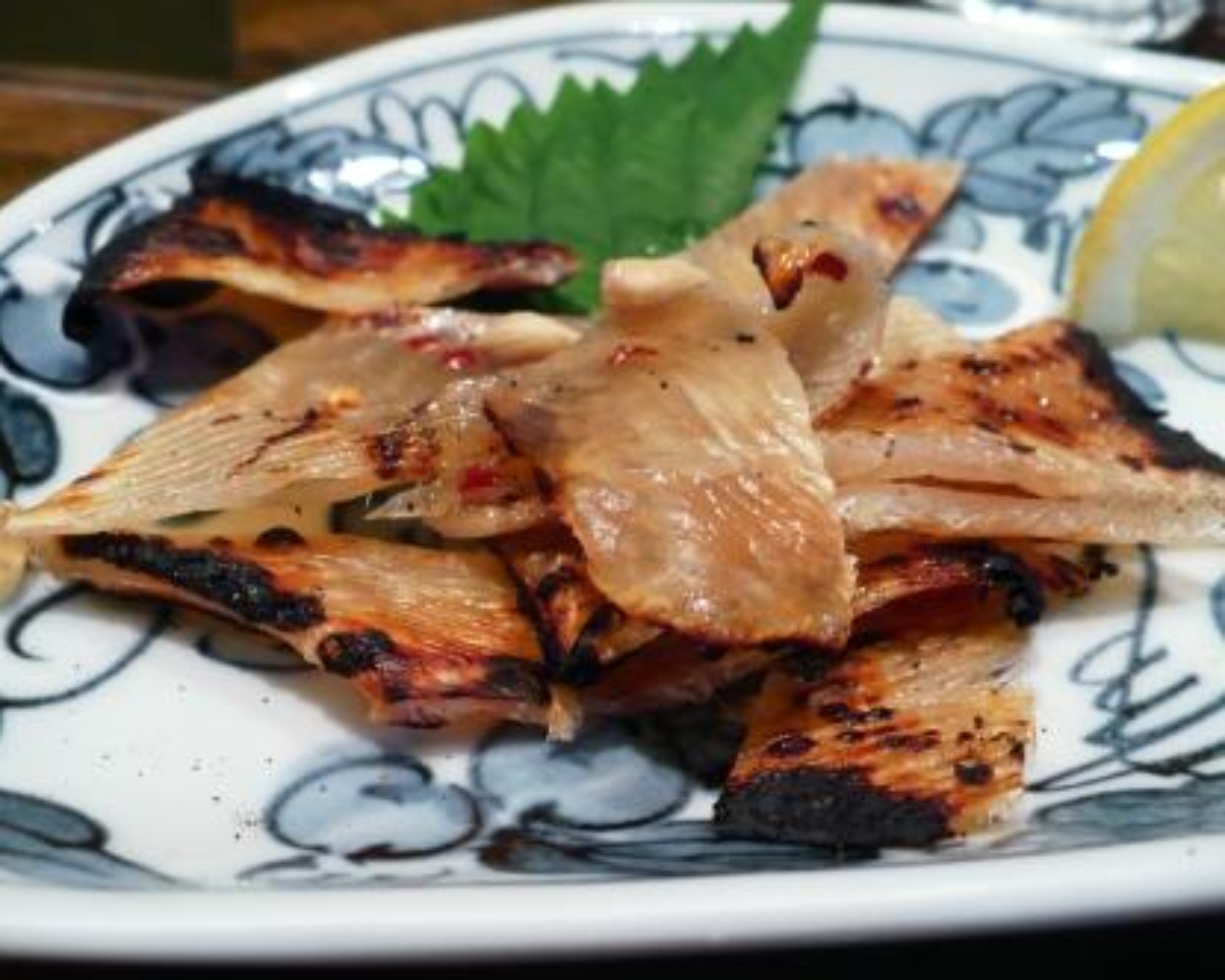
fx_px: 1414
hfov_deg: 46.8
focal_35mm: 39
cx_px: 611
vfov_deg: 38.2
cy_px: 493
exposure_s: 1/20
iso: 200
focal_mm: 6.1
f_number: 2.8
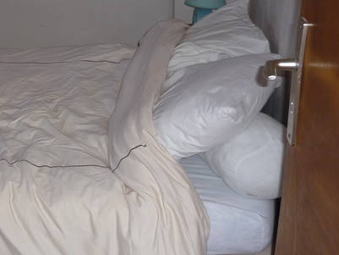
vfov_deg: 22.5
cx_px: 30
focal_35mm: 65
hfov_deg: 28.6
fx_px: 637
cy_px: 80
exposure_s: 1/30
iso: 100
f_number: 2.8
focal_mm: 5.5
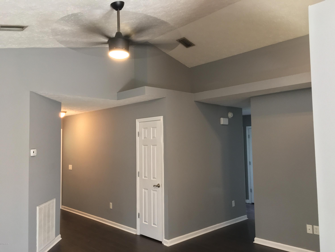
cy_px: 126
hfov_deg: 61.7
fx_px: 281
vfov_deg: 48.2
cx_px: 168
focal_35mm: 29
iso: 125
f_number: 2.2
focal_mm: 4.15
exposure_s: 1/30
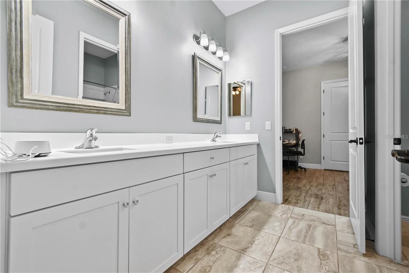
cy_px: 136
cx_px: 204
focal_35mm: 15
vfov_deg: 77.3
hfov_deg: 100.4
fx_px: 170
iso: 100
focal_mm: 10
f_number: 7.1
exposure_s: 1/2.5
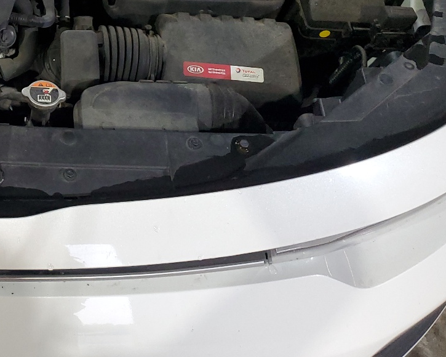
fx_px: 739
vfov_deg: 26.6
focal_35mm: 56
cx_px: -26
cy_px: 71
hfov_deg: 30.5
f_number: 1.5
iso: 128
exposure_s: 1/60.2
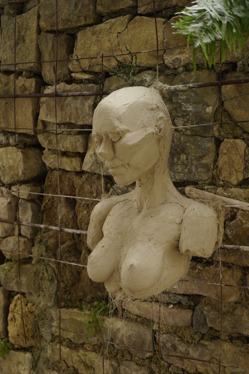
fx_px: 726
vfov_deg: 28.8
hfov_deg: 19.5
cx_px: 124
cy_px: 187
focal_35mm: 70
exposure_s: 1/80
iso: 1600
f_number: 5.6
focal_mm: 70
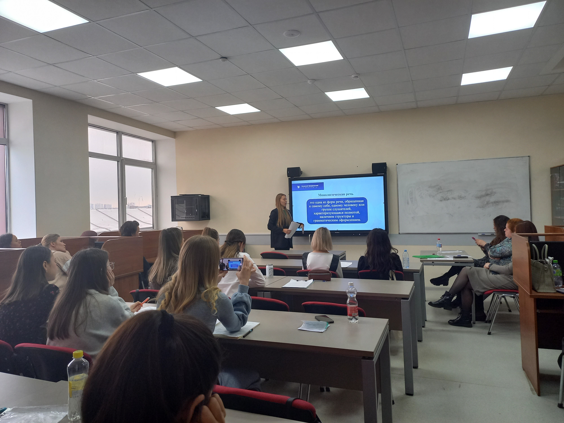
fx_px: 407
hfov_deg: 69.4
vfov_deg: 54.9
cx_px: 282
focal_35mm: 25
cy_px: 212
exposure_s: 1/49
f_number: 1.8
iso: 64
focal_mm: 4.65
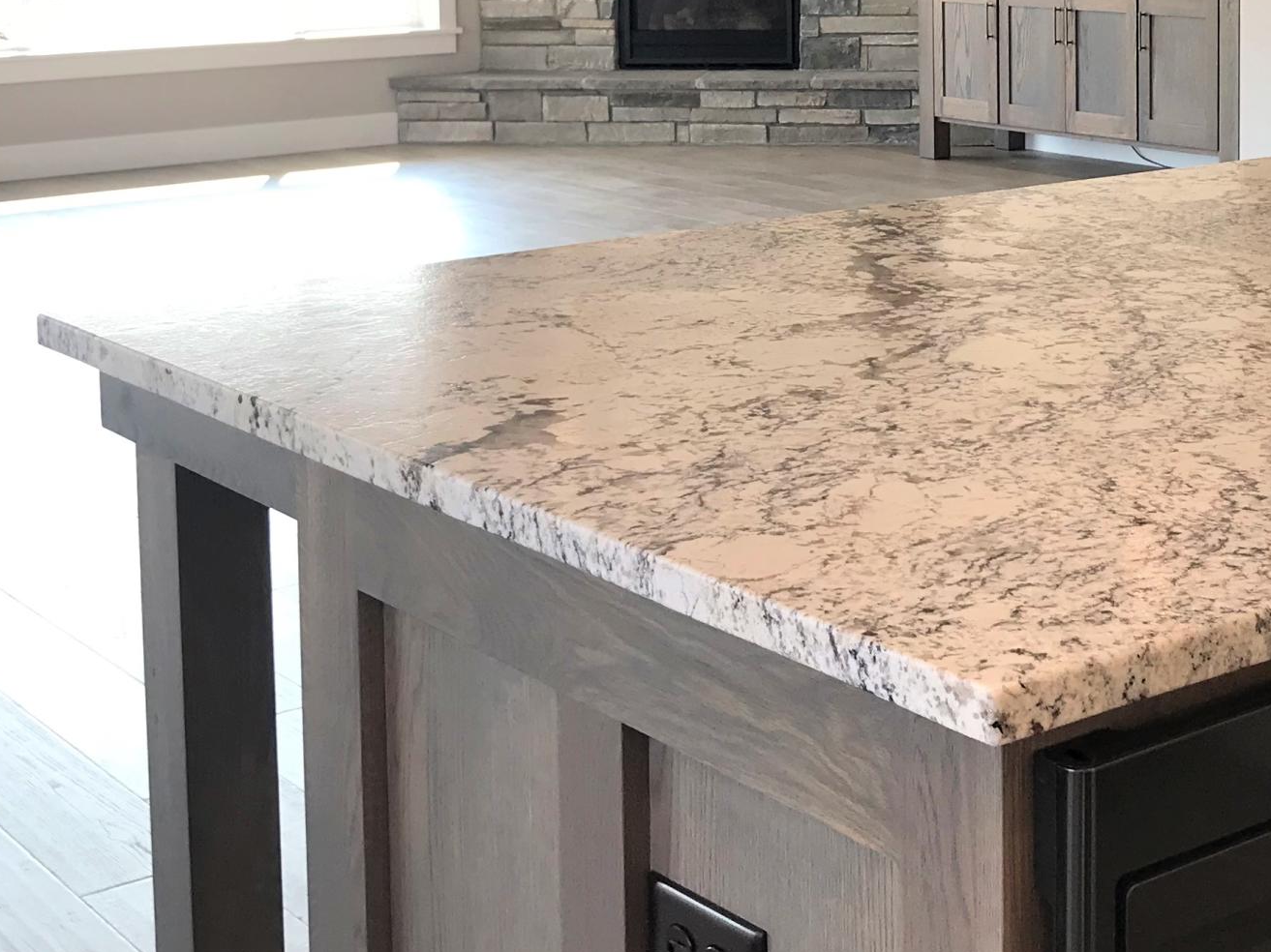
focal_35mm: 64
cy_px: 103
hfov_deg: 30.1
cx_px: 835
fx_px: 2349
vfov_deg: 22.4
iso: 20
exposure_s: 1/123
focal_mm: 3.99
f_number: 1.8
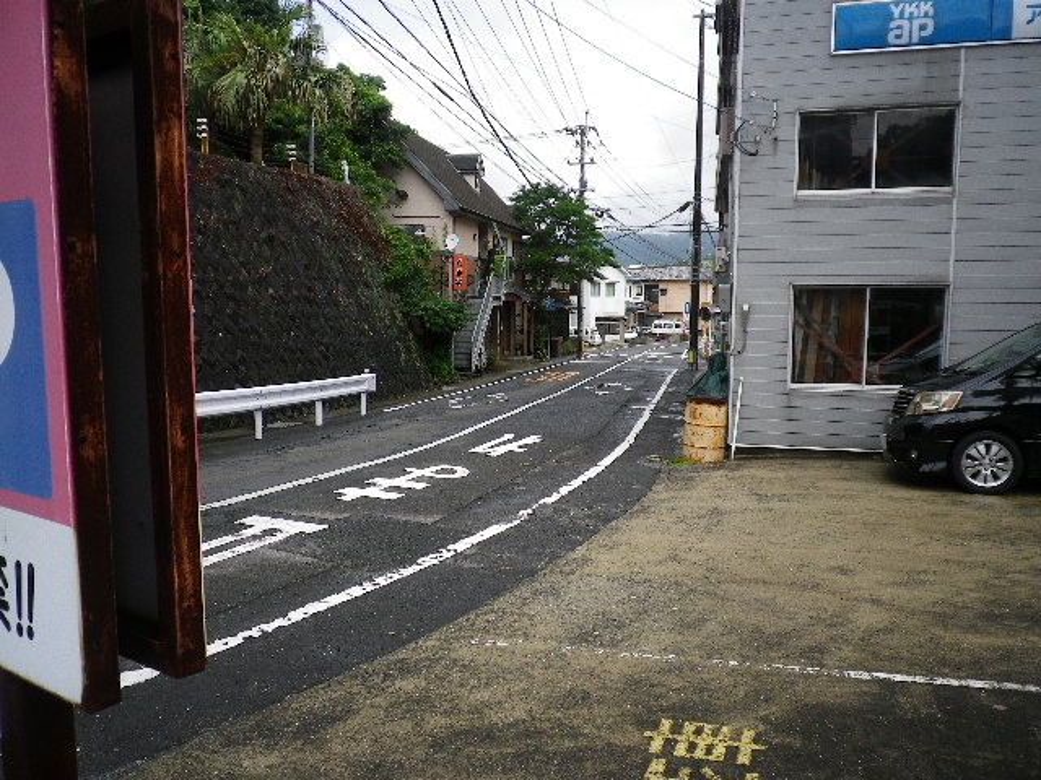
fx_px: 842
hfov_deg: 63.4
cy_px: 390
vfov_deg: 49.7
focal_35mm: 28
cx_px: 520
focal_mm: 5.05
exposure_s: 1/320
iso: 80
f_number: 3.5
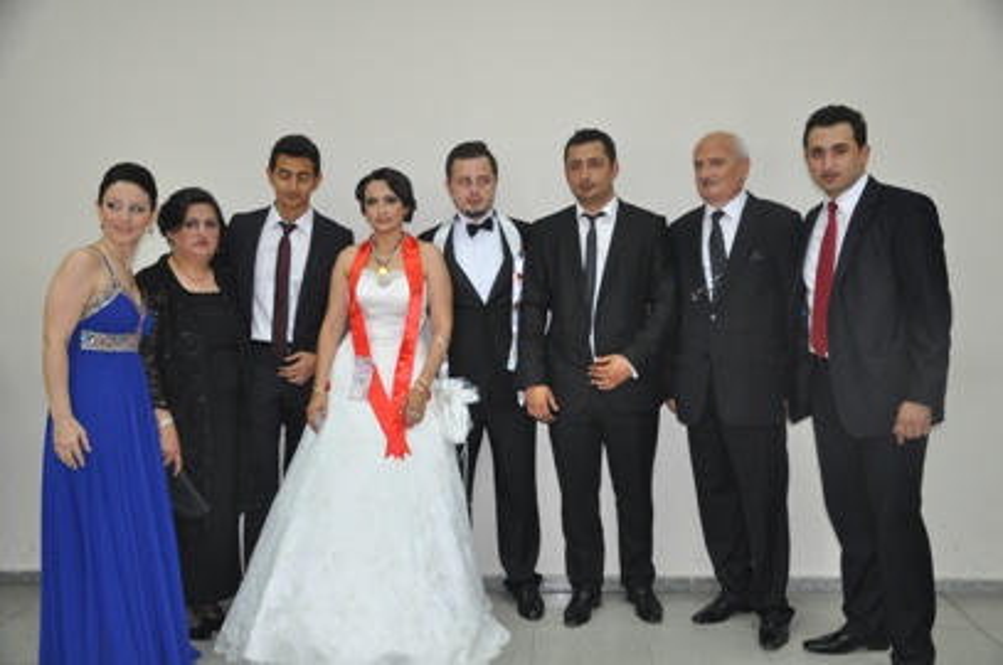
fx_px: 918
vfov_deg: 39.8
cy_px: 332
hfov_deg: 57.3
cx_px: 502
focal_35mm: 33
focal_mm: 22
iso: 800
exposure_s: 1/60
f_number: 3.8
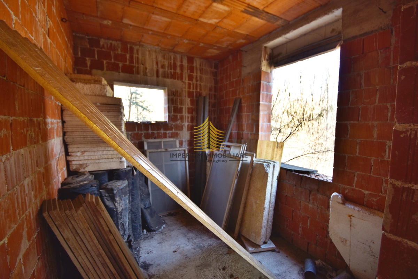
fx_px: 174
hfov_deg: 100.4
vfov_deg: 77.3
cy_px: 140
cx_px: 209
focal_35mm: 15
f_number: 4.5
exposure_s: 1/40
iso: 100
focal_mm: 10
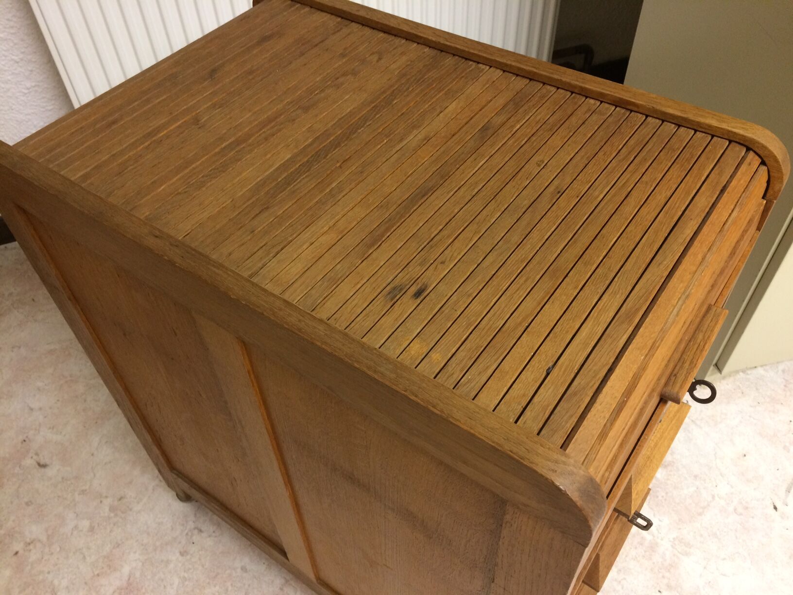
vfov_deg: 48.2
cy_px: 298
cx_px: 396
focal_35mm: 29
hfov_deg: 61.7
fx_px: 664
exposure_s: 1/33
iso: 160
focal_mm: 4.15
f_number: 2.2
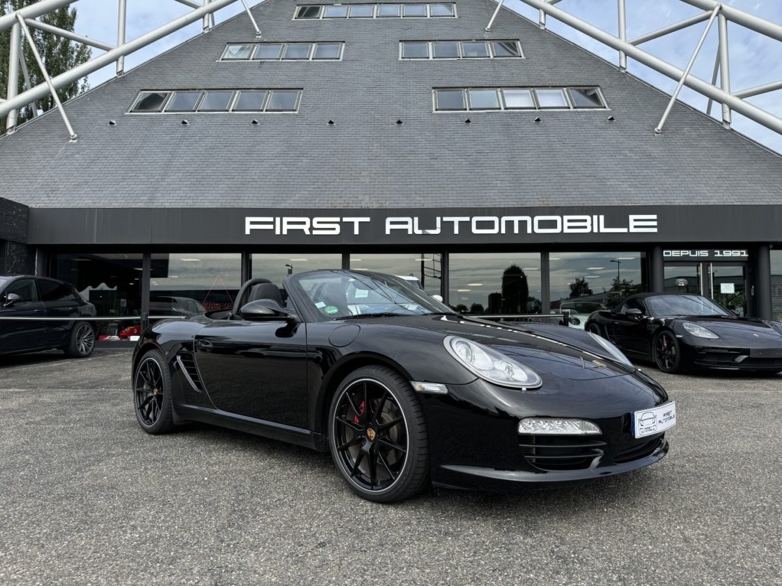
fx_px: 542
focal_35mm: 24
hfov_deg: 71.6
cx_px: 391
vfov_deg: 56.8
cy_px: 293
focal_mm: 6.76
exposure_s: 1/2331
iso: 80
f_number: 1.78
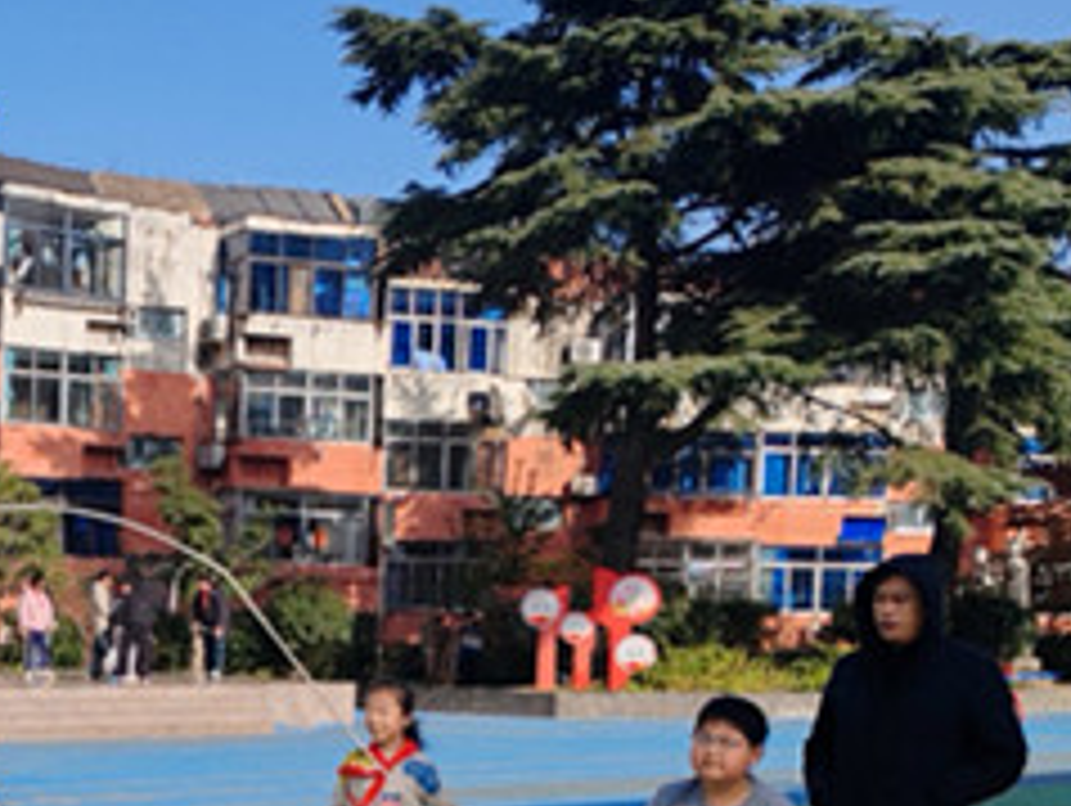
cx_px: -45
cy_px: 738
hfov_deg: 26.7
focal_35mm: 68
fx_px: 2106
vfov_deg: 21.1
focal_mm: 6.12
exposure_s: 1/940
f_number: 5.6
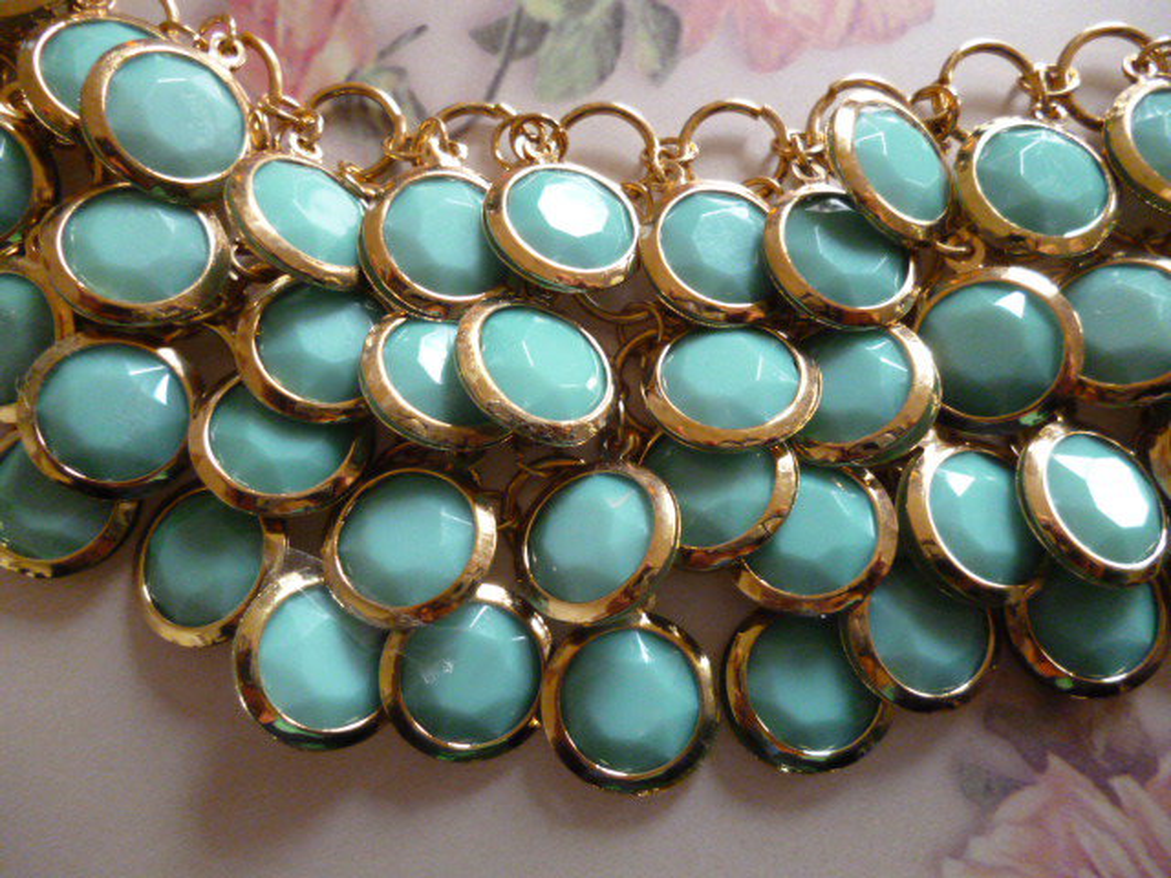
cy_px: 439
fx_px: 947
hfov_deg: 63.4
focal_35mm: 28
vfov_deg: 49.7
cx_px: 586
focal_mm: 5
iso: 800
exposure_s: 1/50
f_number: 3.1
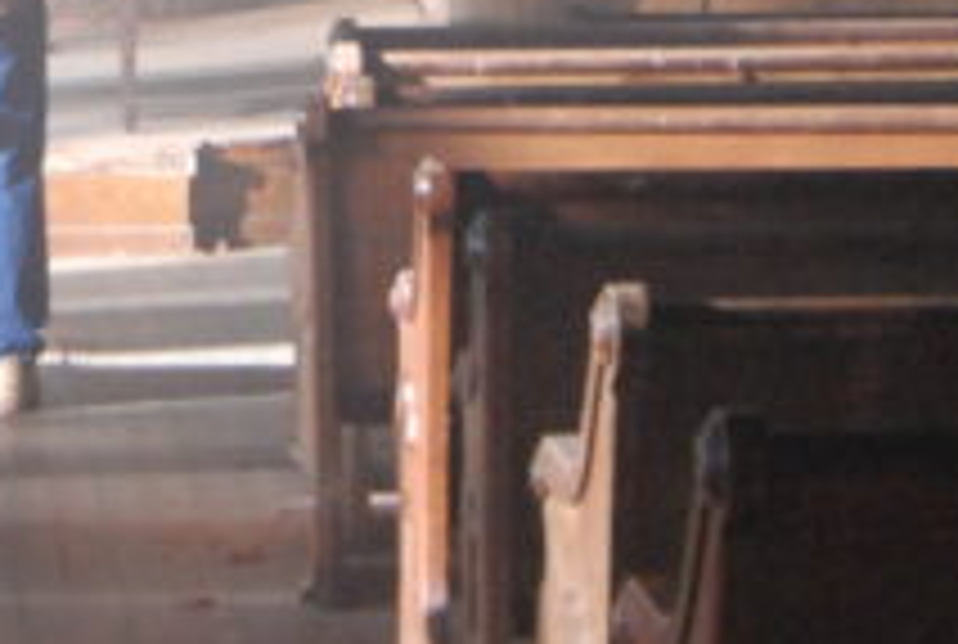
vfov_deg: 7.9
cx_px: -126
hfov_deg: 11.7
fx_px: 4613
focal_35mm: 173
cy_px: -34
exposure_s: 1/80
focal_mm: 24
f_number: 4.5
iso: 1600
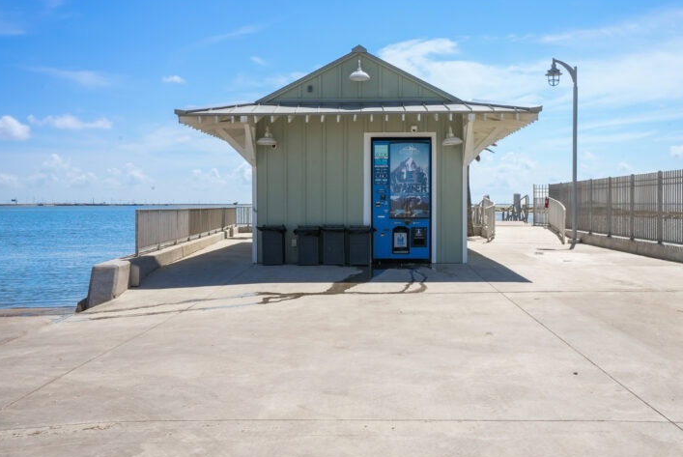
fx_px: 722
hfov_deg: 50.6
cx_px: 366
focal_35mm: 38
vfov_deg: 35.1
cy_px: 215
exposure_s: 1/60
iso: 640
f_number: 22
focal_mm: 35
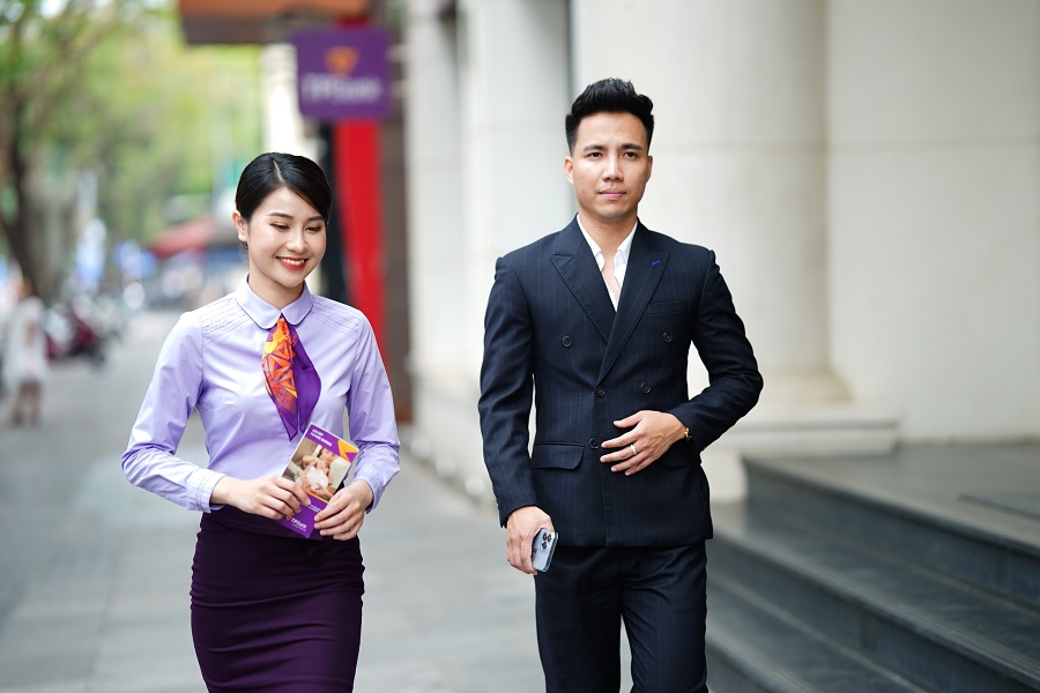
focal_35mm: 85
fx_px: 2455
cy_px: 346
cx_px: 520
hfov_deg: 23.9
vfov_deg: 16.1
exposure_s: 1/500
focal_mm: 85
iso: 64
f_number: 1.4
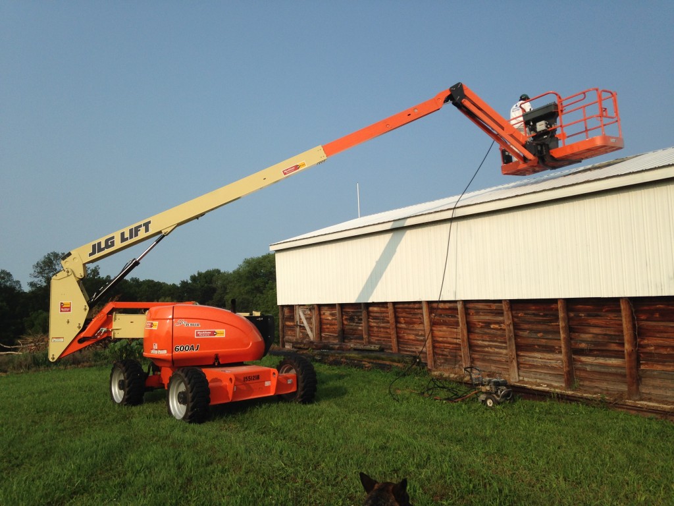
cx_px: 337
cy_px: 253
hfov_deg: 55.4
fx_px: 643
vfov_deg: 42.9
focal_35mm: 33
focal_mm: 4.12
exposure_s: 1/1869
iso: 50
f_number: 2.4
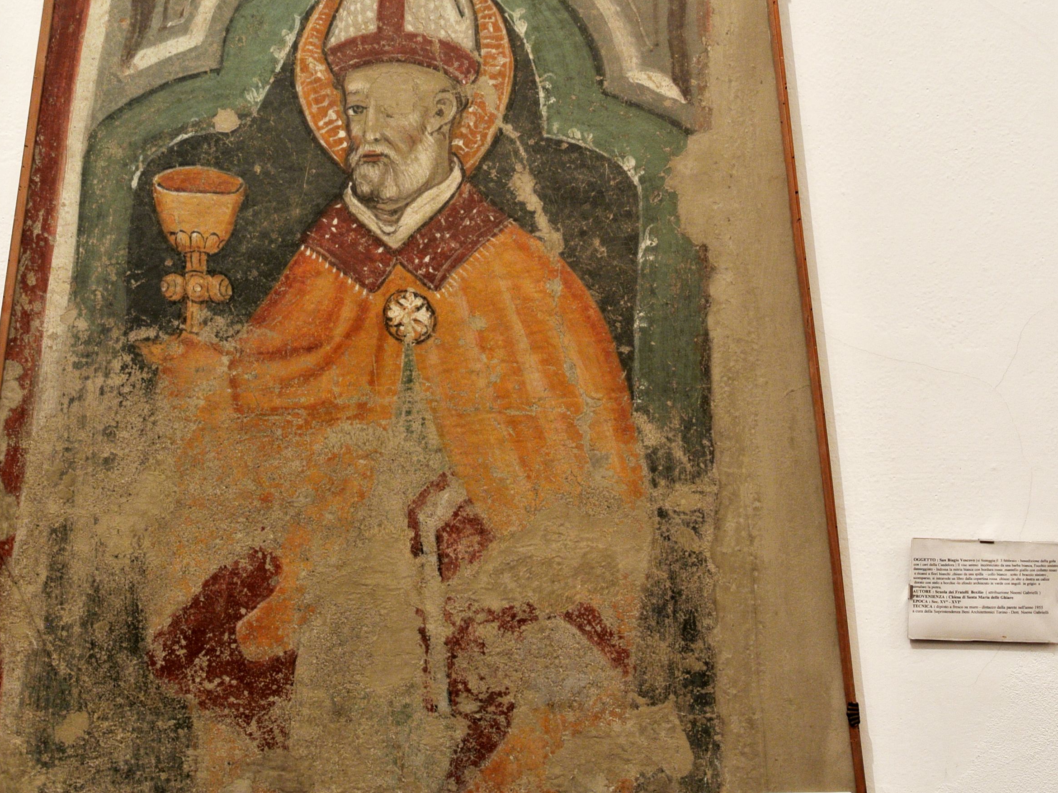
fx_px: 2873
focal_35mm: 94
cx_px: 363
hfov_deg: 20.8
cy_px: 380
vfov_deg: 15.7
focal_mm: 21.9
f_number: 5
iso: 100
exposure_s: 1/6
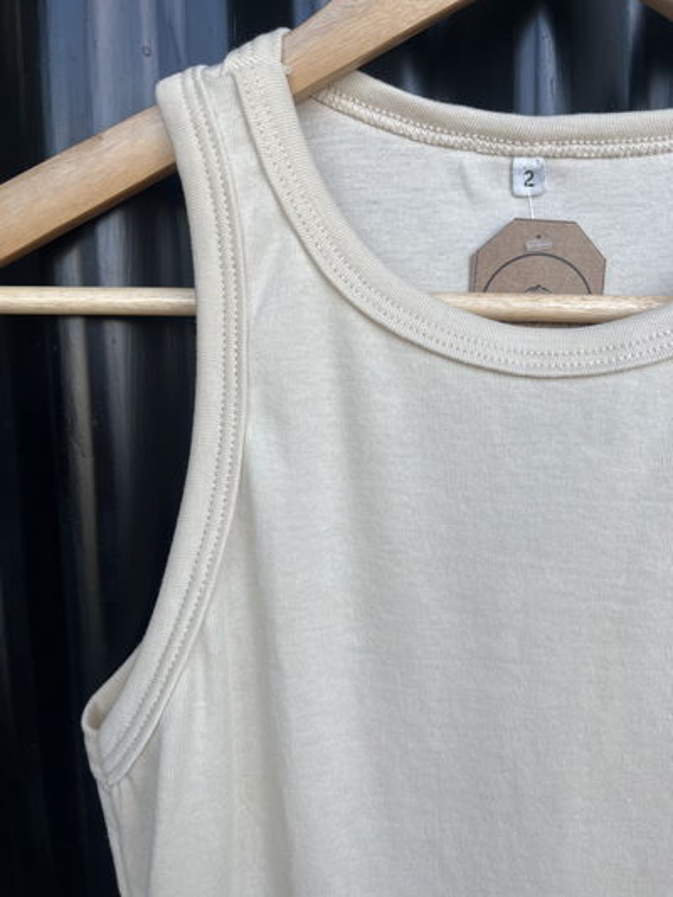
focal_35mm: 26
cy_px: 448
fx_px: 674
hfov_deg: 53.1
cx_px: 336
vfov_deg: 67.3
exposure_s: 1/355
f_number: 1.6
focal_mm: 5.1
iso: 50
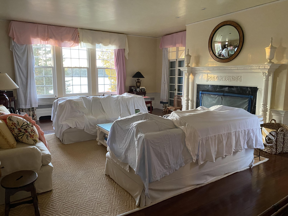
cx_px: 144
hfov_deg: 67.3
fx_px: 216
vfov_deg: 53.1
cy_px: 108
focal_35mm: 26
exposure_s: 1/60
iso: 500
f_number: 1.8
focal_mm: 4.25
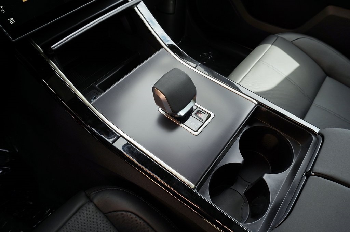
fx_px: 233
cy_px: 116
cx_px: 175
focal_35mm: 24
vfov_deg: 53.1
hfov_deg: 73.8
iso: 100
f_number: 8
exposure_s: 1/60
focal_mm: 16
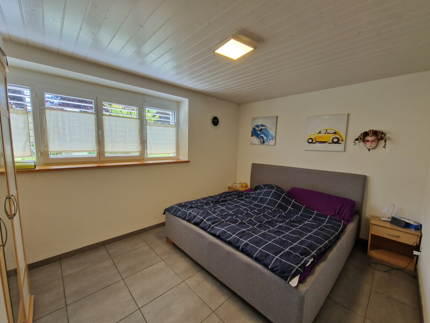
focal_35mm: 13
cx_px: 215
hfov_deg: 106.2
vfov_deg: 89.9
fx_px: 161
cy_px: 162
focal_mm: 2.2
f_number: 2.2
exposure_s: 1/50
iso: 64
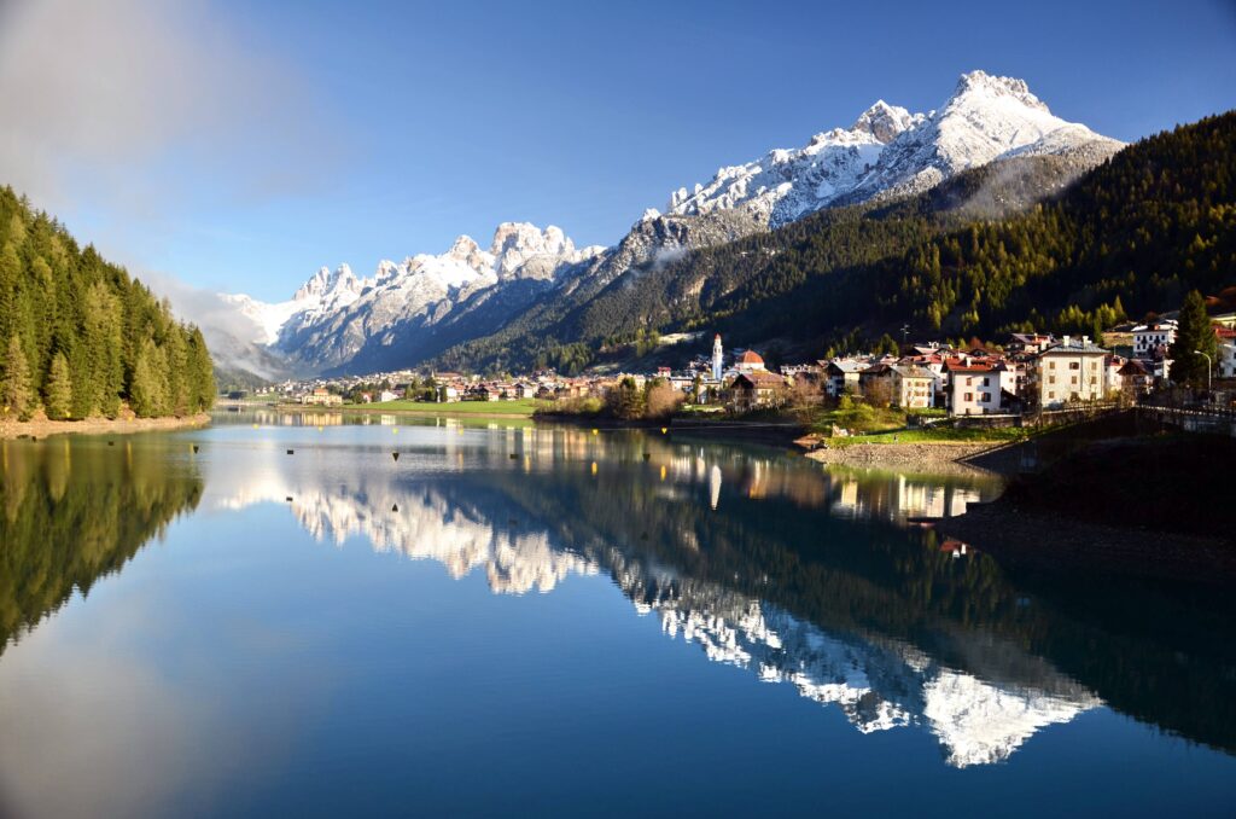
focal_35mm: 27
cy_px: 410
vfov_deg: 47.7
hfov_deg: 67.5
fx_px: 925
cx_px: 618
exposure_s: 1/160
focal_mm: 18
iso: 100
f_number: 6.3
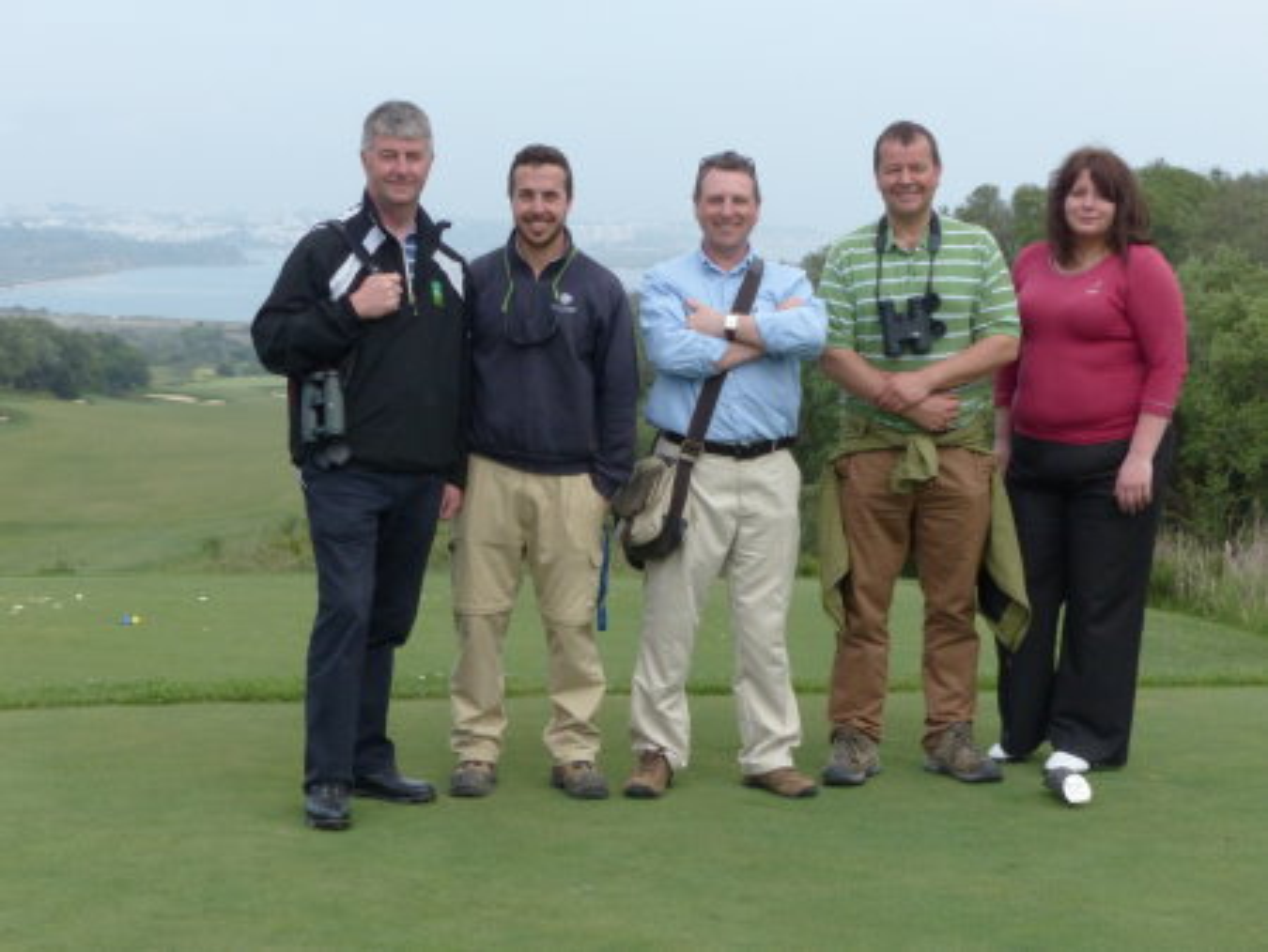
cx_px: 634
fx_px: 2749
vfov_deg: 19.7
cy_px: 476
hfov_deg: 26.0
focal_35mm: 75
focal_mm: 13.5
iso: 400
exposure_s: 1/1600
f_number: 4.5
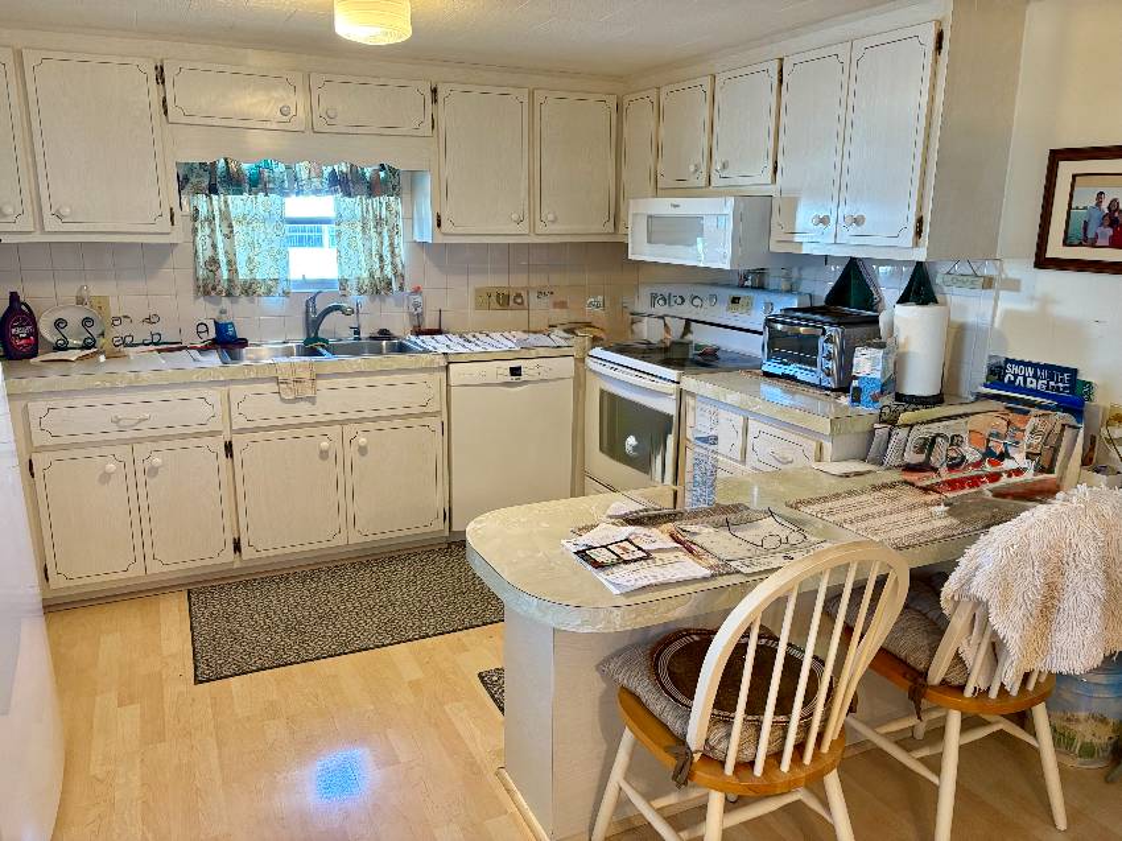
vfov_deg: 53.0
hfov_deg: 67.3
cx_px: 561
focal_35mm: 26
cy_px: 420
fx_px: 842
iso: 250
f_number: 1.6
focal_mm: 5.96
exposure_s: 1/60
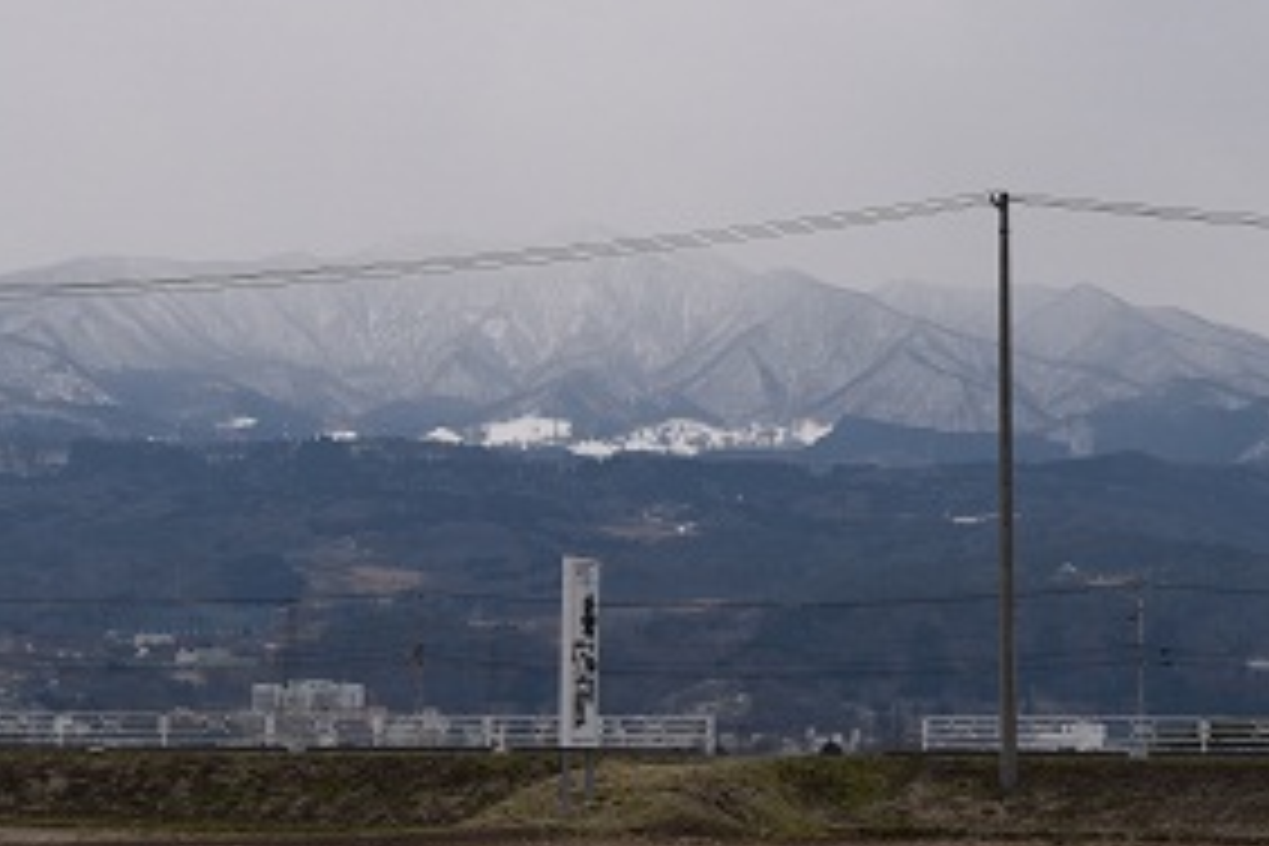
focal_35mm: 132
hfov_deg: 15.5
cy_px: 410
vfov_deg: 10.4
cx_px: 500
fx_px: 4646
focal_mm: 55
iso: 250
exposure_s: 1/250
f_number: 8
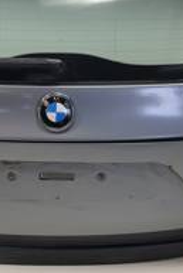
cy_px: 72
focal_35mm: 56
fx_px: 426
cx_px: 55
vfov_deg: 34.9
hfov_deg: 24.1
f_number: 2.4
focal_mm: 4.3
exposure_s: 1/100
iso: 50
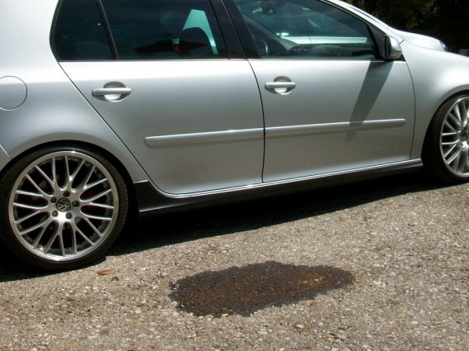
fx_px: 650
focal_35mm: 48
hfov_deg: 39.6
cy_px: 116
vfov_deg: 30.0
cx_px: 212
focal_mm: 5.7
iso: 80
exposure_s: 1/575
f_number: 5.5
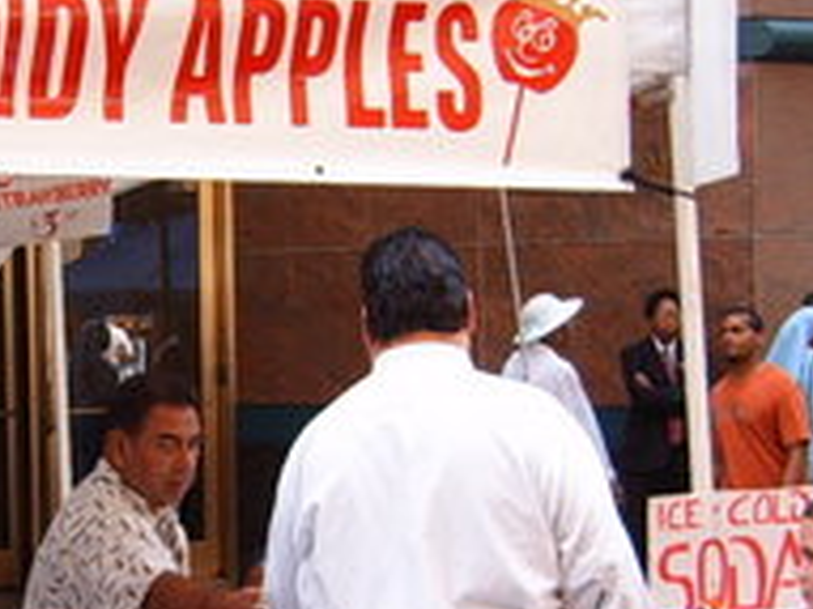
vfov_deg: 11.9
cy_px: 532
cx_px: 81
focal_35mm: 124
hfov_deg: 15.7
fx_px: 2910
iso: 63
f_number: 2.9
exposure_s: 1/125
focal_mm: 6.2
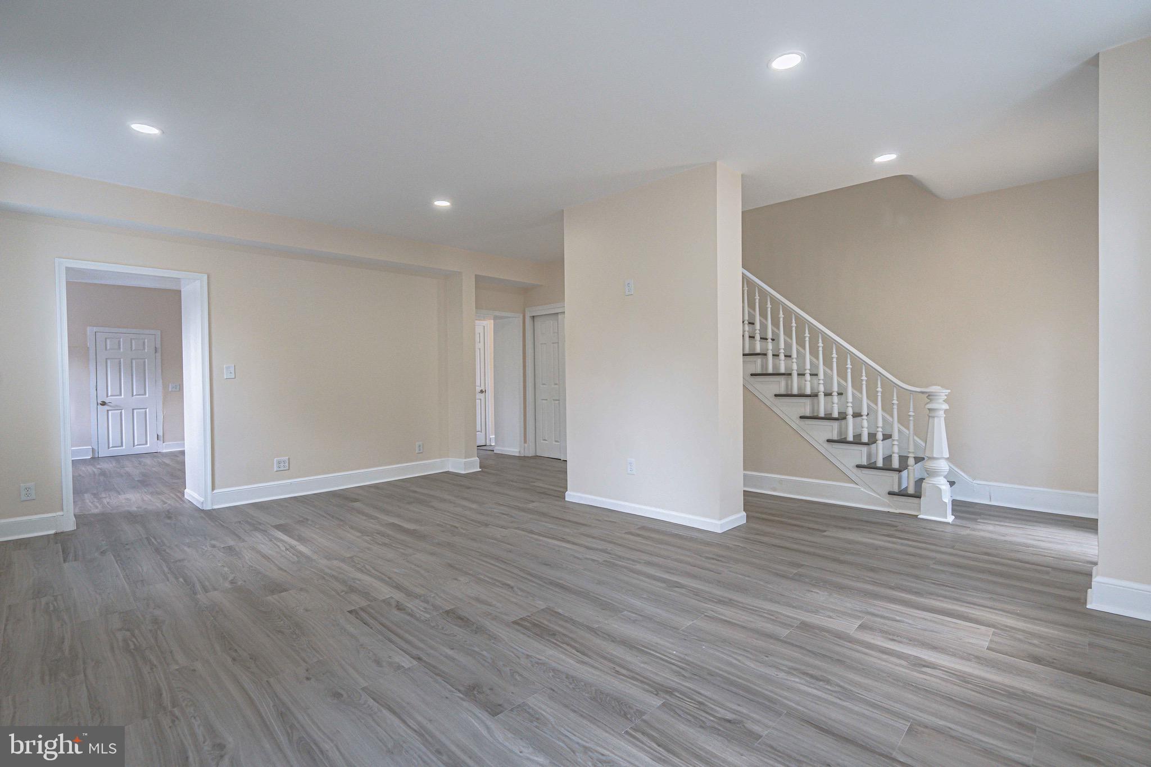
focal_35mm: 16
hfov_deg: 96.7
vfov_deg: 73.7
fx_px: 511
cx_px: 576
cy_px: 384
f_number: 5
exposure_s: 1/1600
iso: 1250
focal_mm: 16
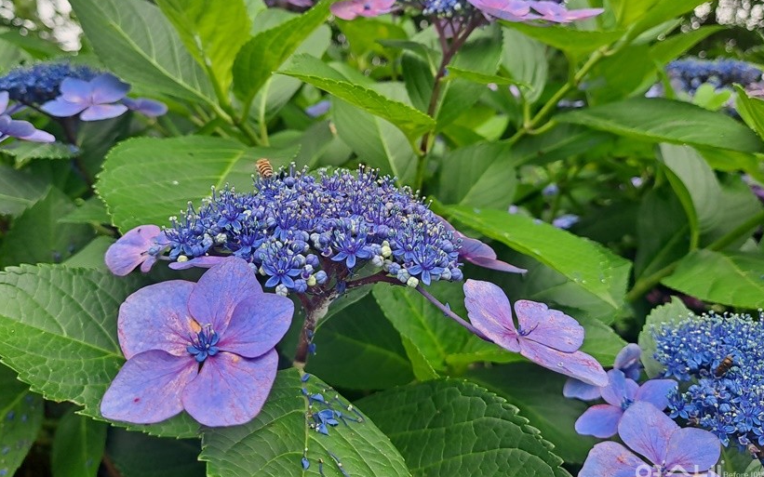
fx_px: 645
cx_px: 357
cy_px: 172
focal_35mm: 31
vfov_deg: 40.2
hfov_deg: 61.2
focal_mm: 5.23
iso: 25
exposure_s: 1/306
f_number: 1.8
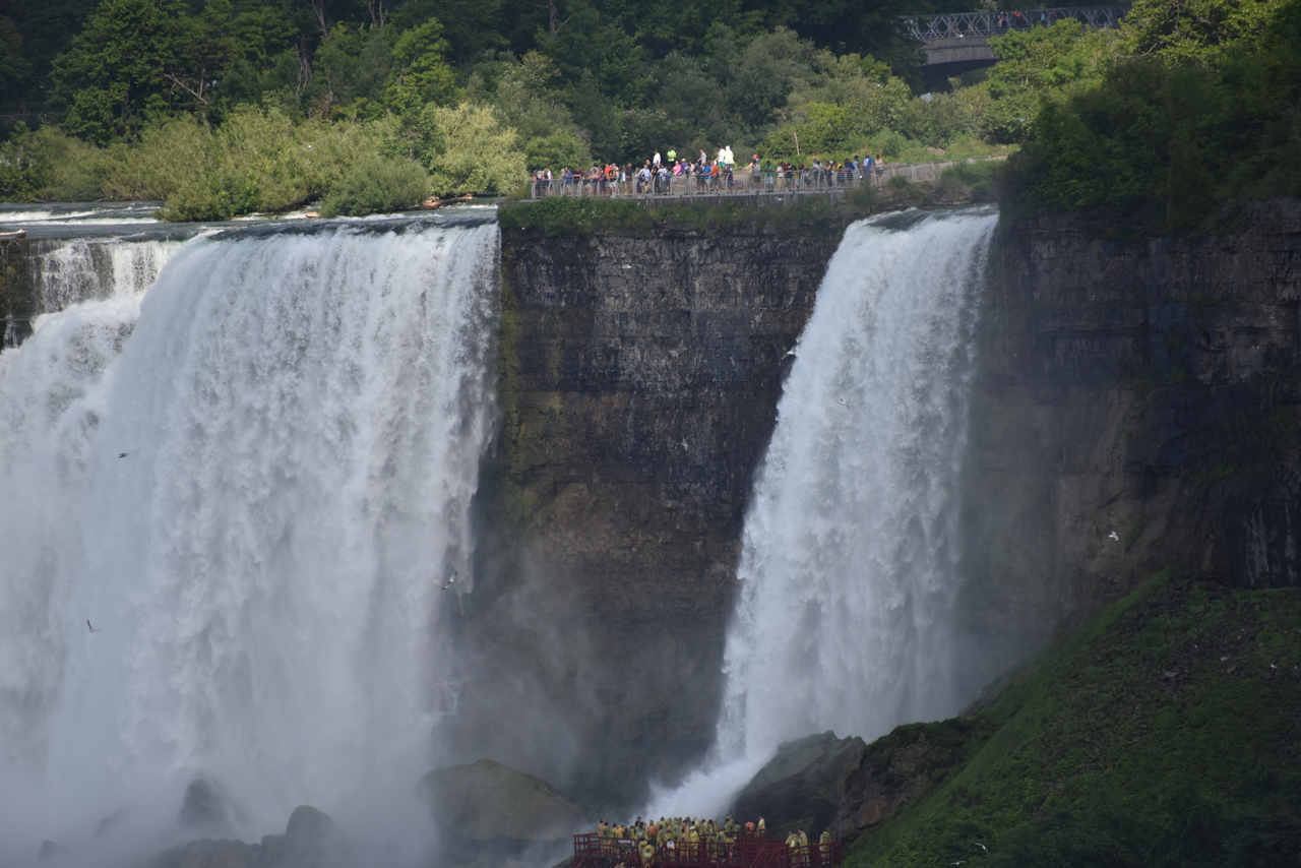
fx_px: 10843
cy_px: 434
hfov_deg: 6.9
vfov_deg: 4.6
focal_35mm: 300
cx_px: 650
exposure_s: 1/640
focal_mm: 300
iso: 180
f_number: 5.6
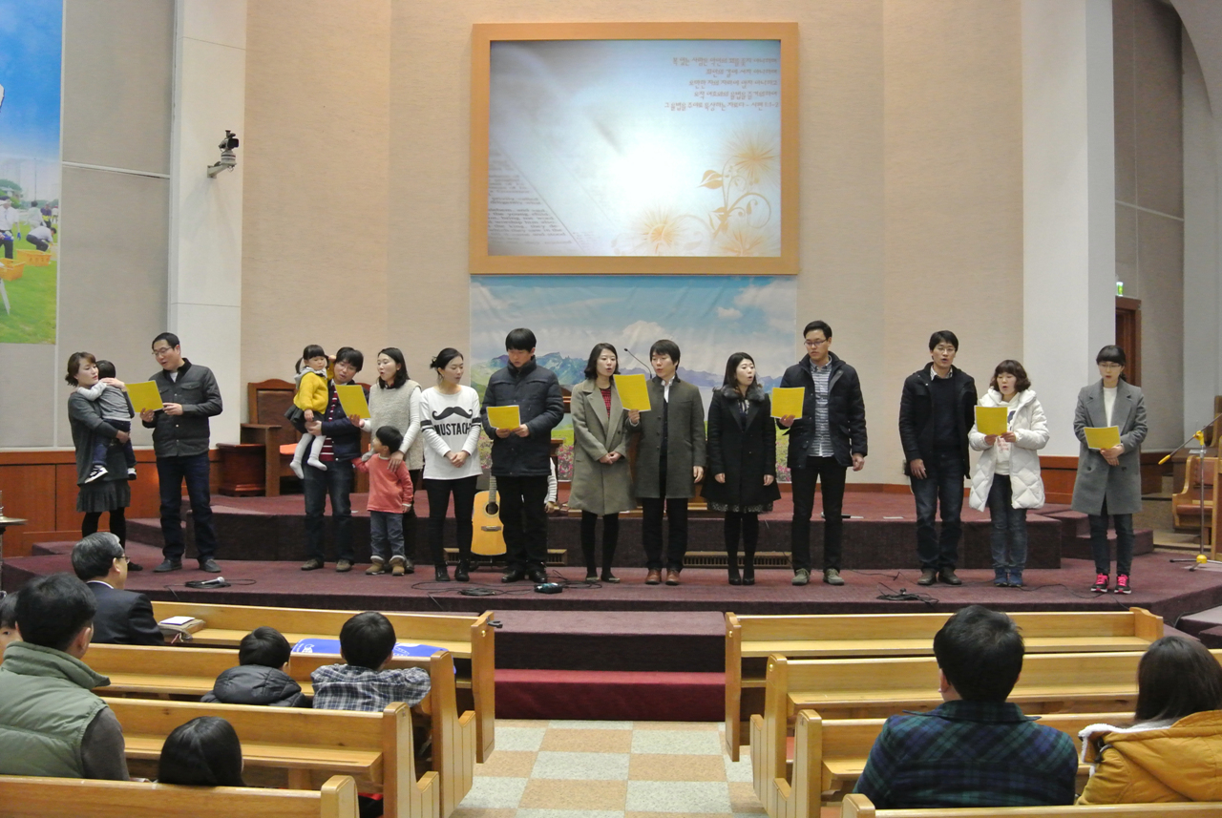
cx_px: 611
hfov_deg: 53.1
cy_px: 409
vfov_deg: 37.0
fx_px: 1224
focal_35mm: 36
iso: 1800
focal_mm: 13.5
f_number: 4
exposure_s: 1/60
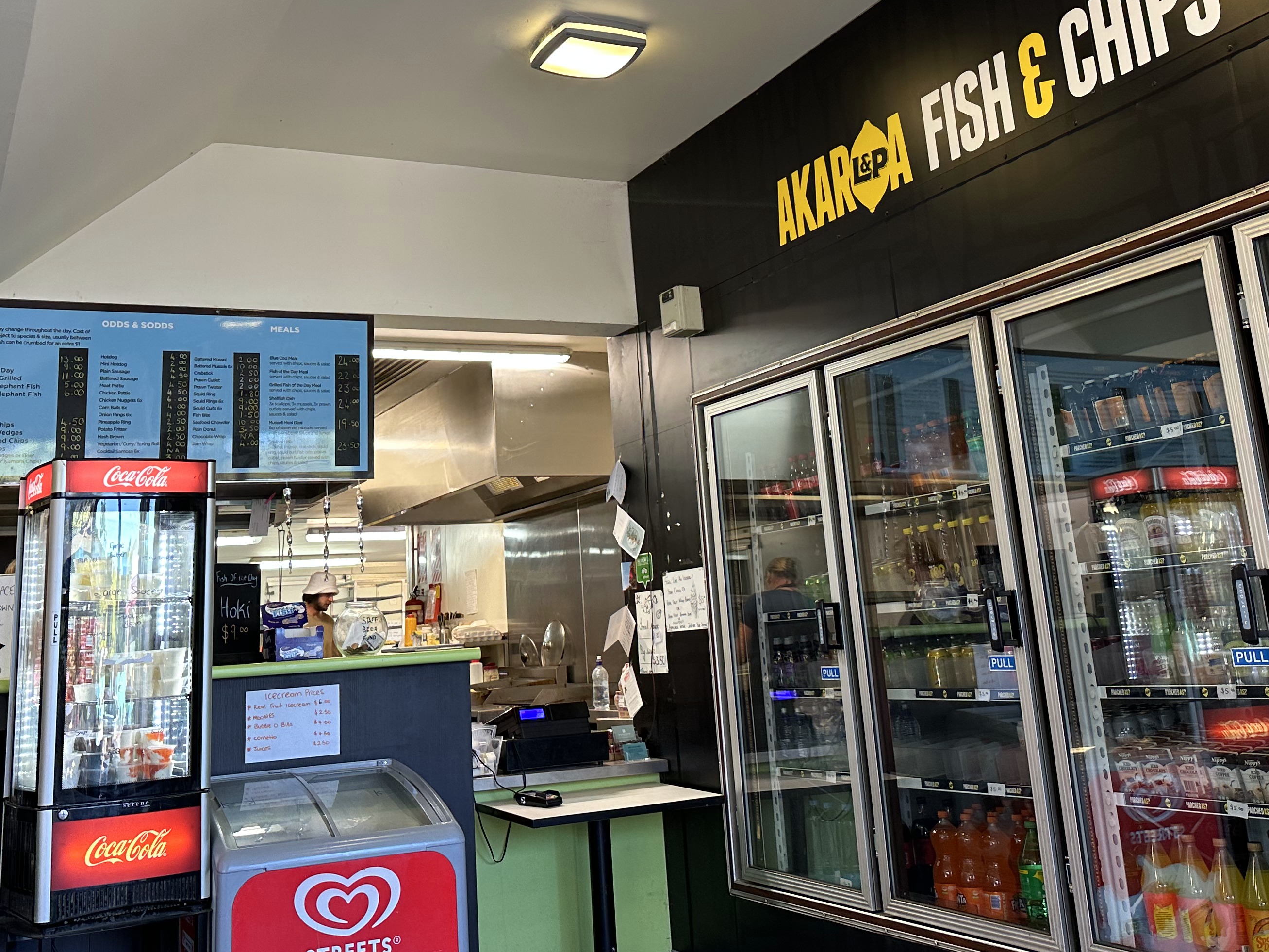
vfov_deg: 37.9
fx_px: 1357
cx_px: 575
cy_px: 266
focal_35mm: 37
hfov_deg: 50.1
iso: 125
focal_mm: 6.86
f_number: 1.78
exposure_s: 1/100
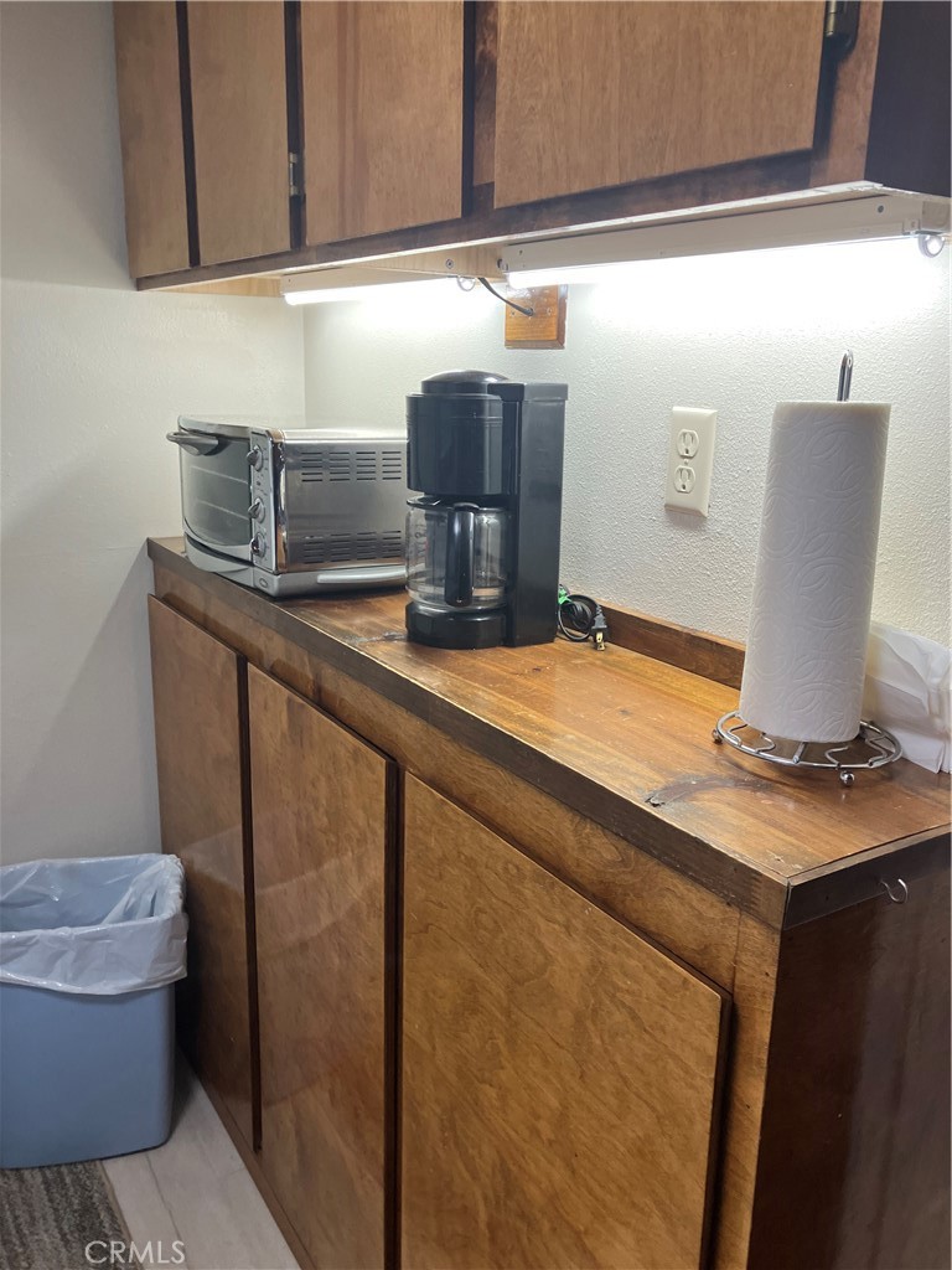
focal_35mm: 28
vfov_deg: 63.4
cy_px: 635
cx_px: 476
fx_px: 1027
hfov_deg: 49.7
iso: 40
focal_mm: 3.99
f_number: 1.8
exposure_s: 1/60
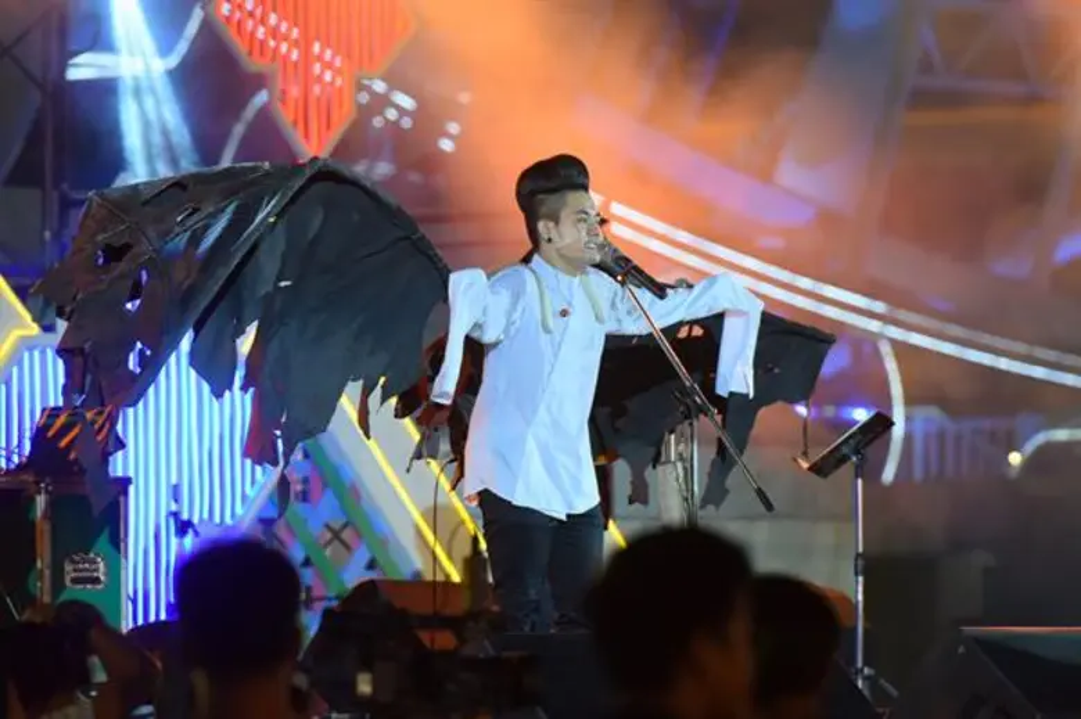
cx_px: 540
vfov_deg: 6.9
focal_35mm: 200
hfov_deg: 10.3
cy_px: 360
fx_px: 6002
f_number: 4
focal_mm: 200
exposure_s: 1/200
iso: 1600
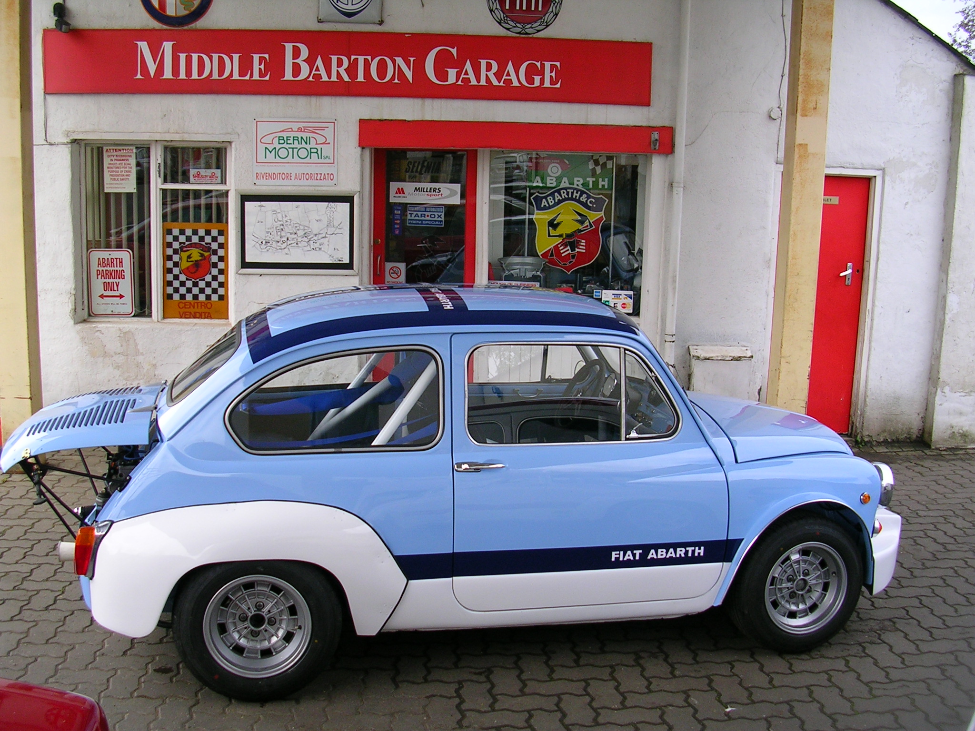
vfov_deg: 37.7
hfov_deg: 49.0
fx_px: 1070
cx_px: 488
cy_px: 366
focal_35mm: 38
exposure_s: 1/184
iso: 50
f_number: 2.8
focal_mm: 5.8
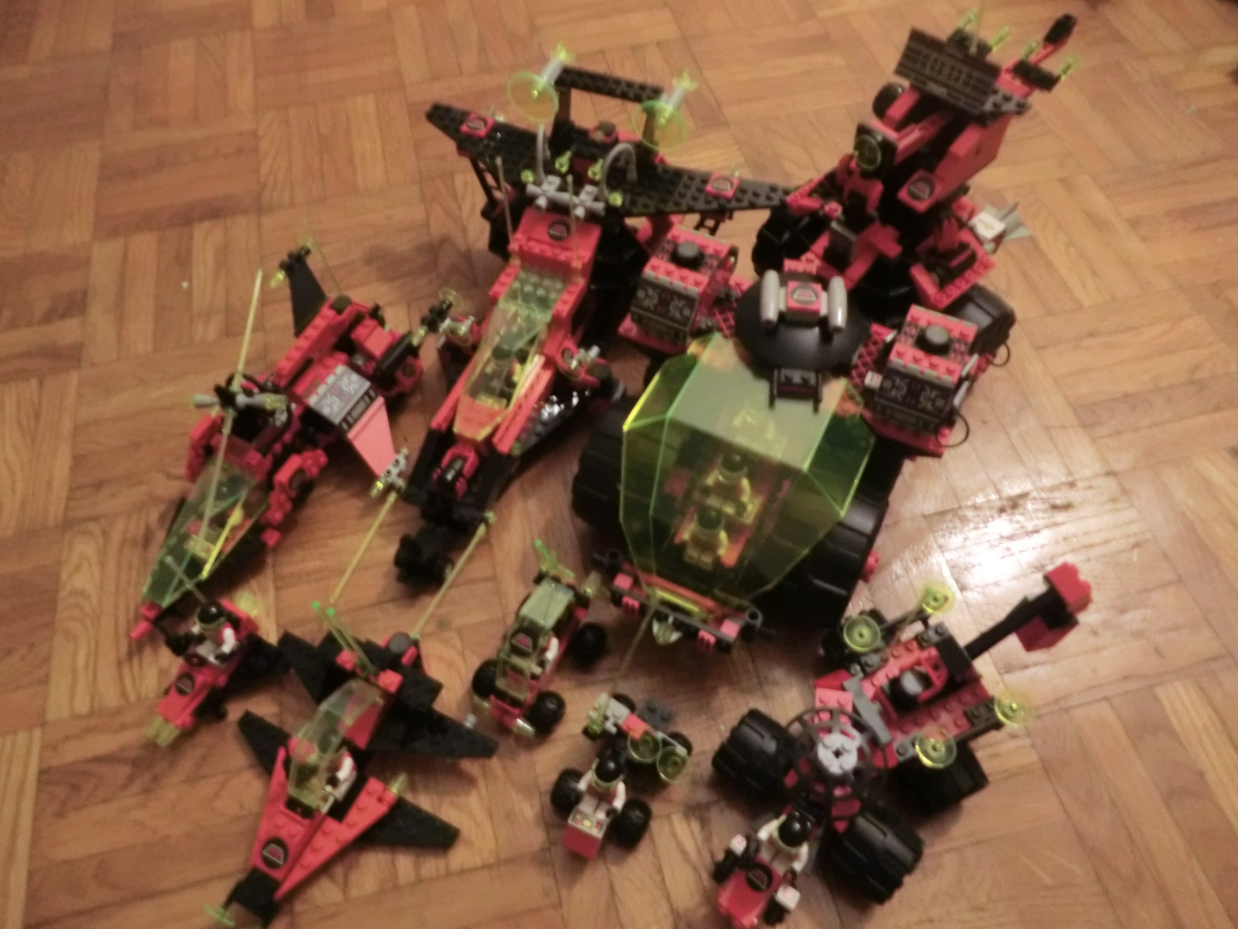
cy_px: 464
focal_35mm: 24
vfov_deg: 56.8
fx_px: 858
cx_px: 619
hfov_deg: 71.6
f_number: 3.2
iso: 800
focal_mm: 4.3
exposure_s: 1/6
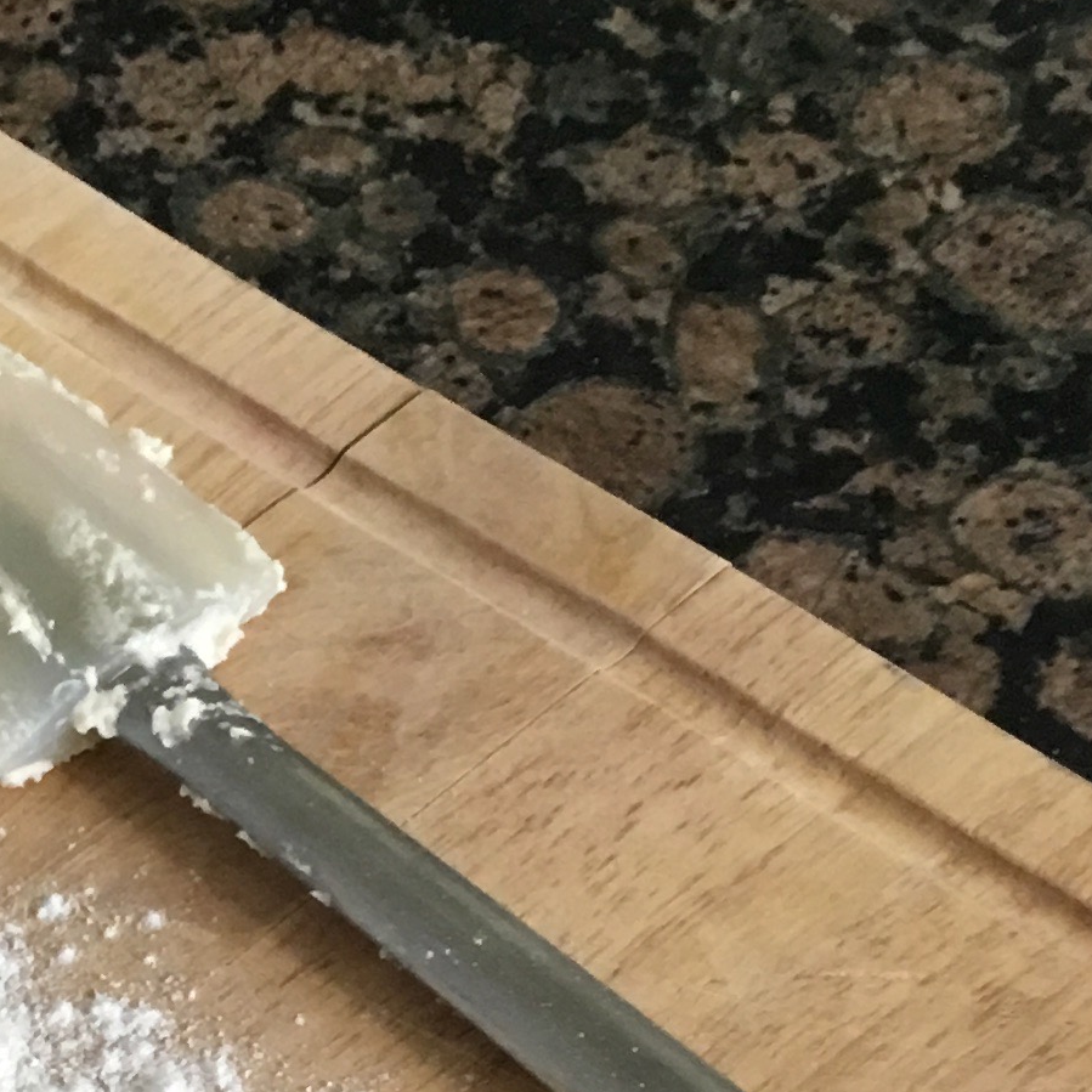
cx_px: -619
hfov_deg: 14.1
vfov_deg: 14.1
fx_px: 4104
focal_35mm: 115
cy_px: 1682
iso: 50
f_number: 2.2
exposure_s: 1/15
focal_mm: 4.15
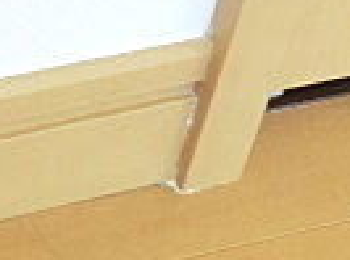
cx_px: -432
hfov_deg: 12.0
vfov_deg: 10.5
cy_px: 71
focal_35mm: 140
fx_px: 1412
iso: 500
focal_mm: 5.2
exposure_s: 1/60
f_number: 3.5
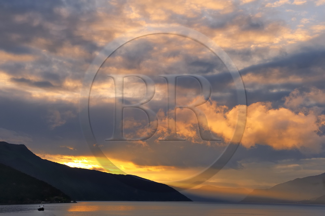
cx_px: 162
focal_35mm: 55
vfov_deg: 24.6
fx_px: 496
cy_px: 108
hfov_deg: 36.3
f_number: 11
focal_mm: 55
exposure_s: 1/80
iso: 200
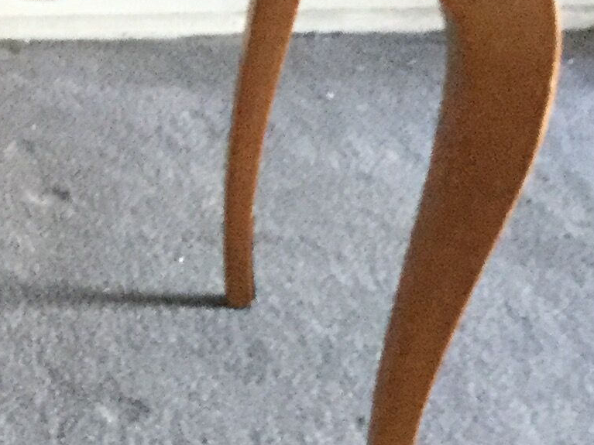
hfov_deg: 13.7
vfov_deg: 11.2
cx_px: -380
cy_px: 292
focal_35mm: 132
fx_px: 2265
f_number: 2.4
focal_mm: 3.3
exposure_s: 1/25
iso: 200
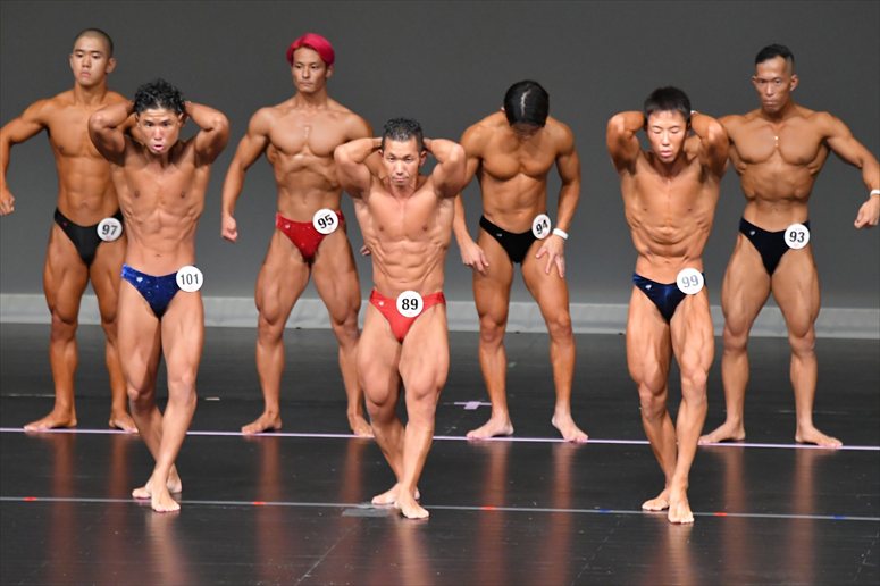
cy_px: 293
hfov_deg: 6.5
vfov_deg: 4.4
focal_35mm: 315
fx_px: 7696
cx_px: 440
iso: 5000
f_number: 5.6
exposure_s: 1/400
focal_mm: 210
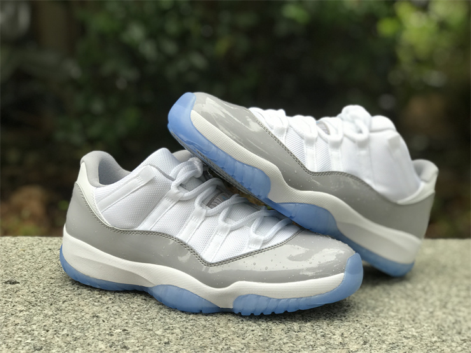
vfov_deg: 25.7
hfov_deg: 33.8
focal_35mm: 57
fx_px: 776
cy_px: 176
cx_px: 236
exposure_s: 1/50
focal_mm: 6.6
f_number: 2.8
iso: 20
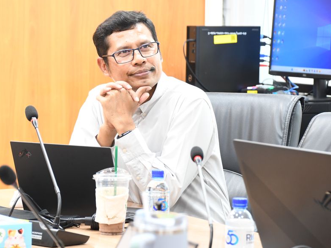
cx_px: 142
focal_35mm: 199
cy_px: 118
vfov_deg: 7.5
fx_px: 1903
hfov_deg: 9.9
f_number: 7.1
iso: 1600
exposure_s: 1/25
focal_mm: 105
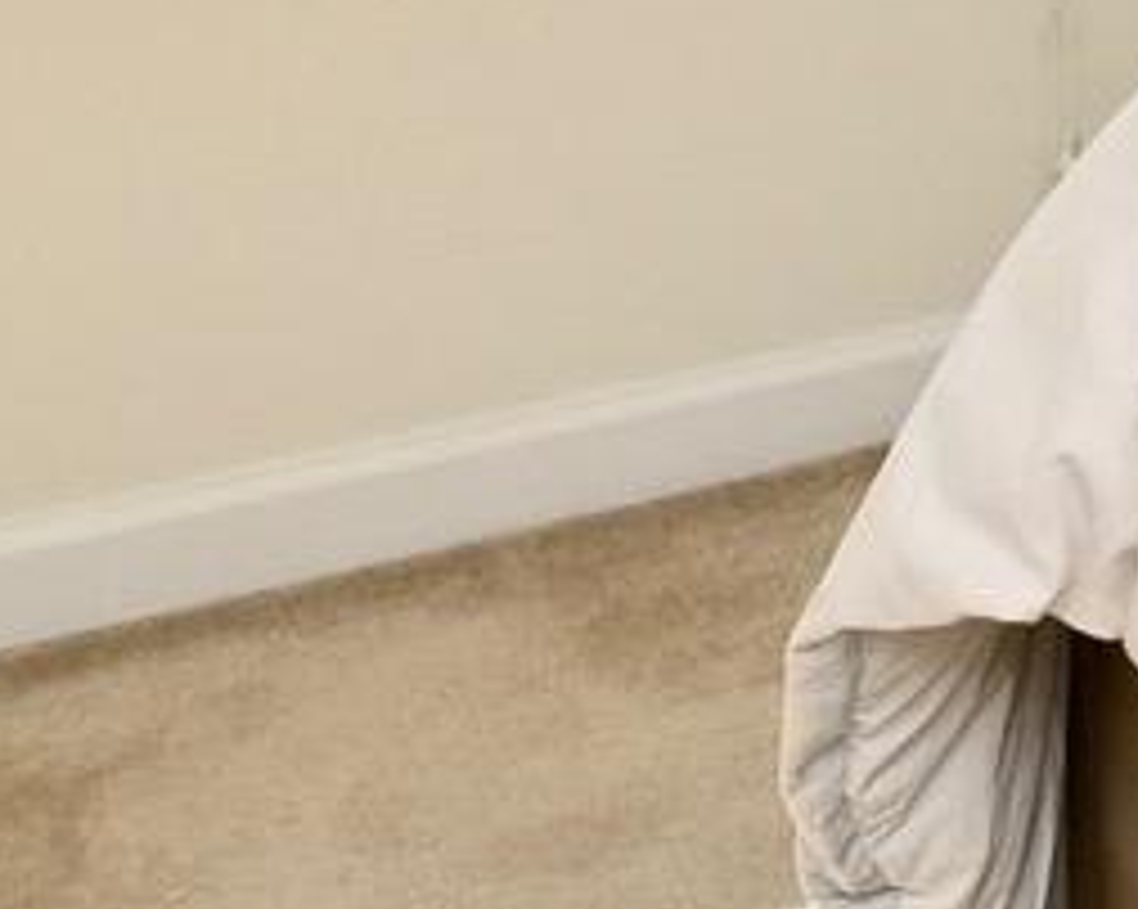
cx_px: 2928
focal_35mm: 114
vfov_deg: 10.9
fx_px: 3837
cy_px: -1420
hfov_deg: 12.3
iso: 320
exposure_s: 1/160
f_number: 7.1
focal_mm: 10
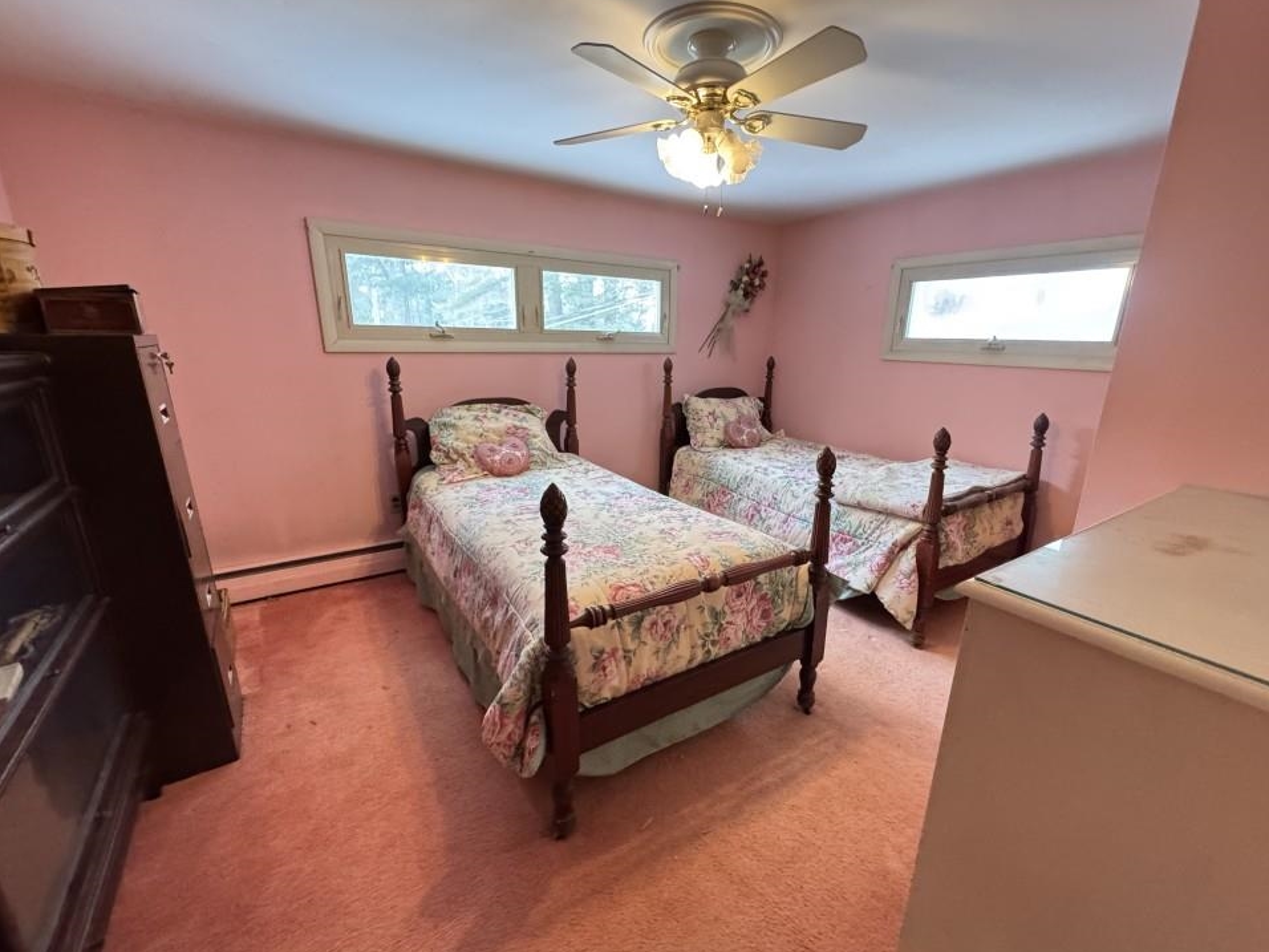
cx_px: 656
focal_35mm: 15
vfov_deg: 81.7
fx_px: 550
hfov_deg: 98.1
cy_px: 493
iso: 1000
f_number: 2.2
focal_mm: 2.22
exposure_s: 1/60
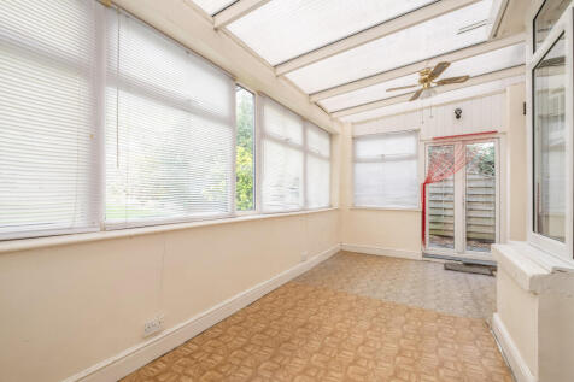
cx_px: 287
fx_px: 239
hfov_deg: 100.4
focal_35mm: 15
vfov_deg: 77.3
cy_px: 191
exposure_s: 1/30
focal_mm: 10
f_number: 7.1
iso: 250
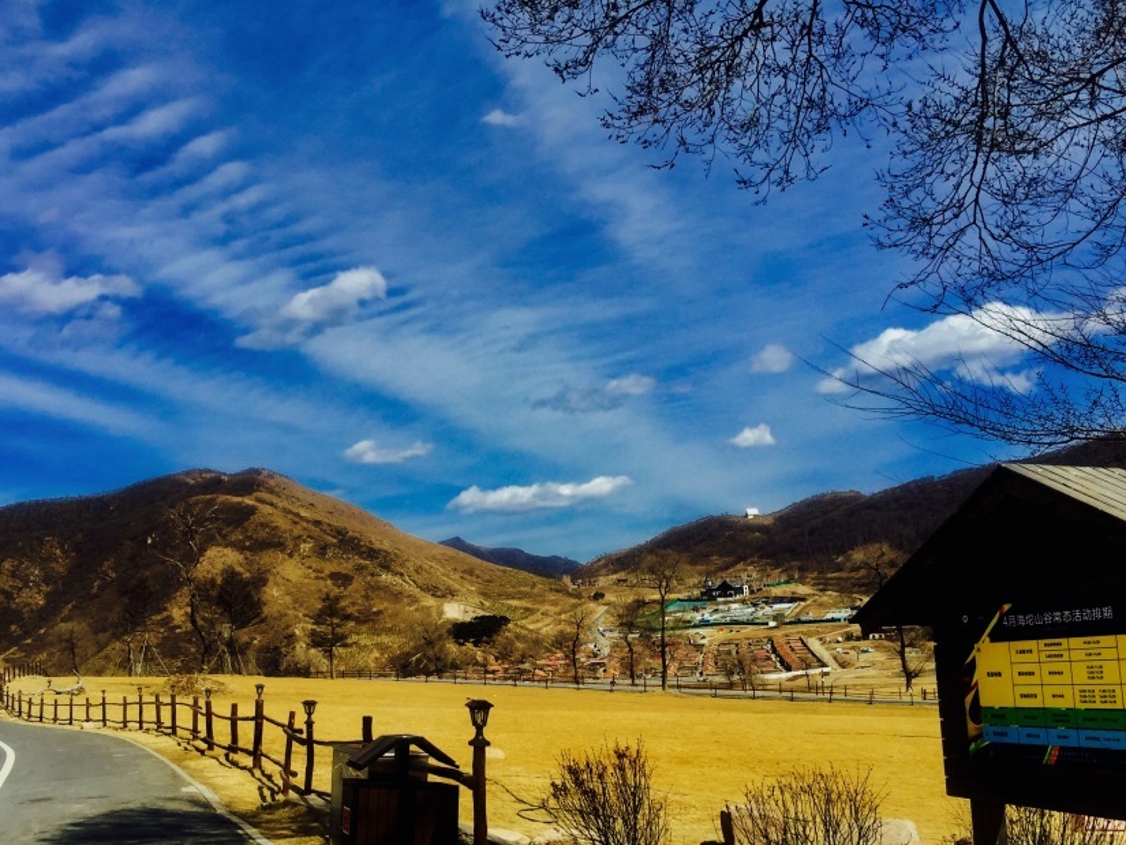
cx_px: 467
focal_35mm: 36
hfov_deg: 51.1
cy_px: 515
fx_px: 1171
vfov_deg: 39.5
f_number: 2.2
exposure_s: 1/2475
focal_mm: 4.15
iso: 32
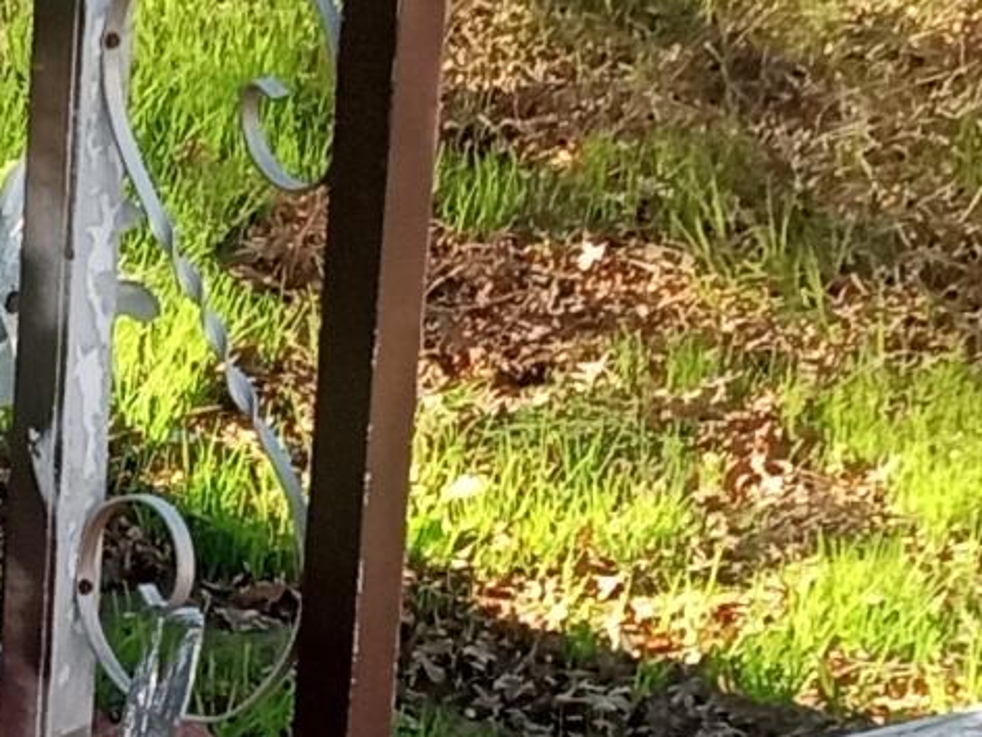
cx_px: 44
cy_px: 706
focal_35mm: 178
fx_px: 5050
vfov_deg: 8.3
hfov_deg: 11.0
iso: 100
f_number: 2.2
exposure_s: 1/178
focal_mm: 3.71
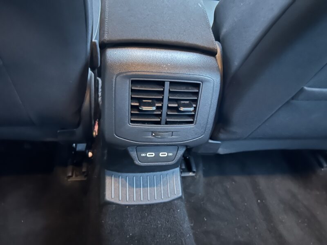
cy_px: 122
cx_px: 164
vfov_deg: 53.1
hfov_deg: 67.3
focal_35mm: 26
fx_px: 246
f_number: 1.5
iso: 1600
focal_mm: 5.7
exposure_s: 1/15
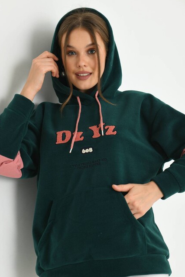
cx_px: 90
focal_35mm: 82
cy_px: 153
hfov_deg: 16.7
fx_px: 632
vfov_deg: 24.7
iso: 160
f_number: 5.6
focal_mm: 70
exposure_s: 1/125
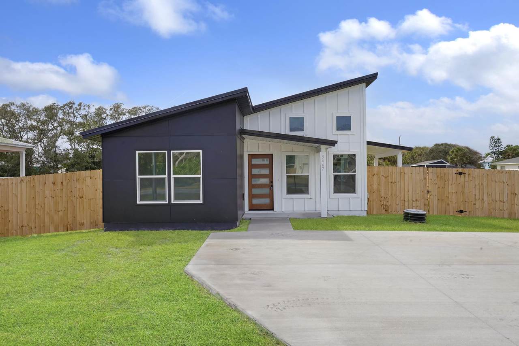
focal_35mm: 28
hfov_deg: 65.5
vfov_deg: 46.4
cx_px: 260
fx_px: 404
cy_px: 173
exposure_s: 1/200
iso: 100
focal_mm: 28
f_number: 16
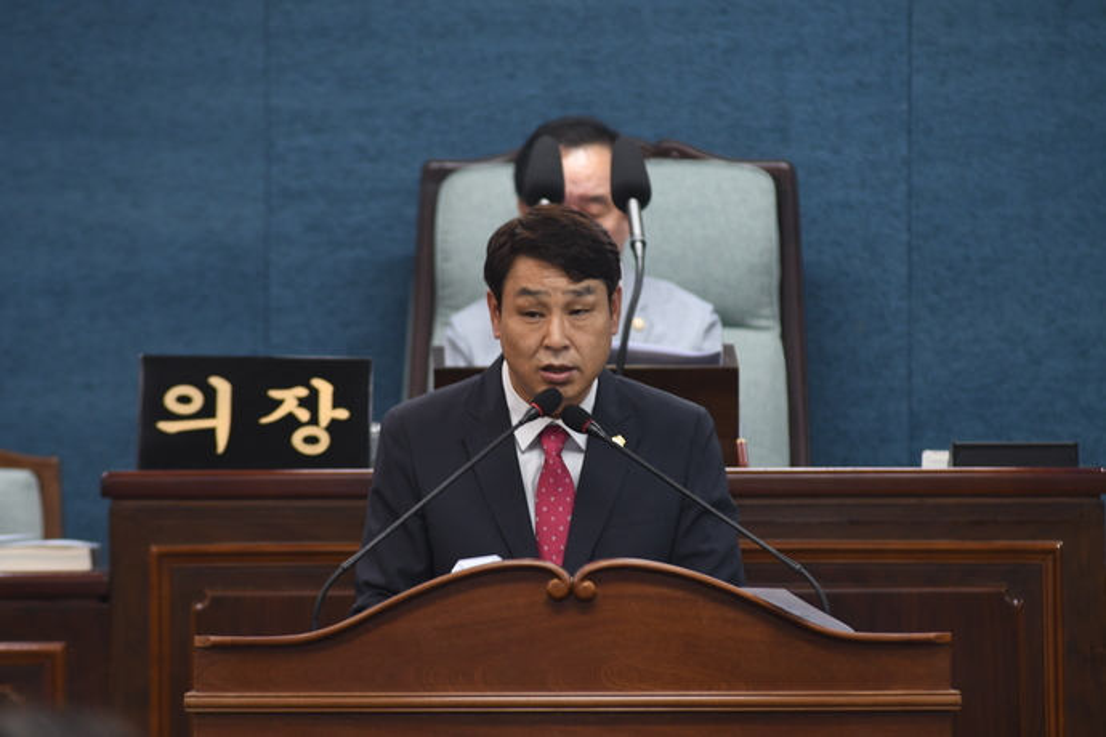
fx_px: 7834
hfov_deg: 8.1
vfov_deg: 5.4
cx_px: 553
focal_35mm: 255
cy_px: 368
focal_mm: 170
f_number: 3.5
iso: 1250
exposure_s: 1/125
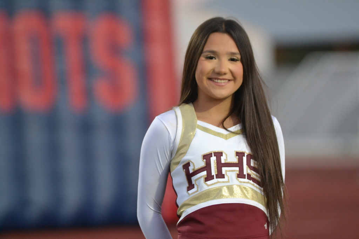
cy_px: 120
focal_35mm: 300
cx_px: 180
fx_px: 2992
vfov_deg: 4.6
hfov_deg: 6.9
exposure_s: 1/500
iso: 1400
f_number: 2.8
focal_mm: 200
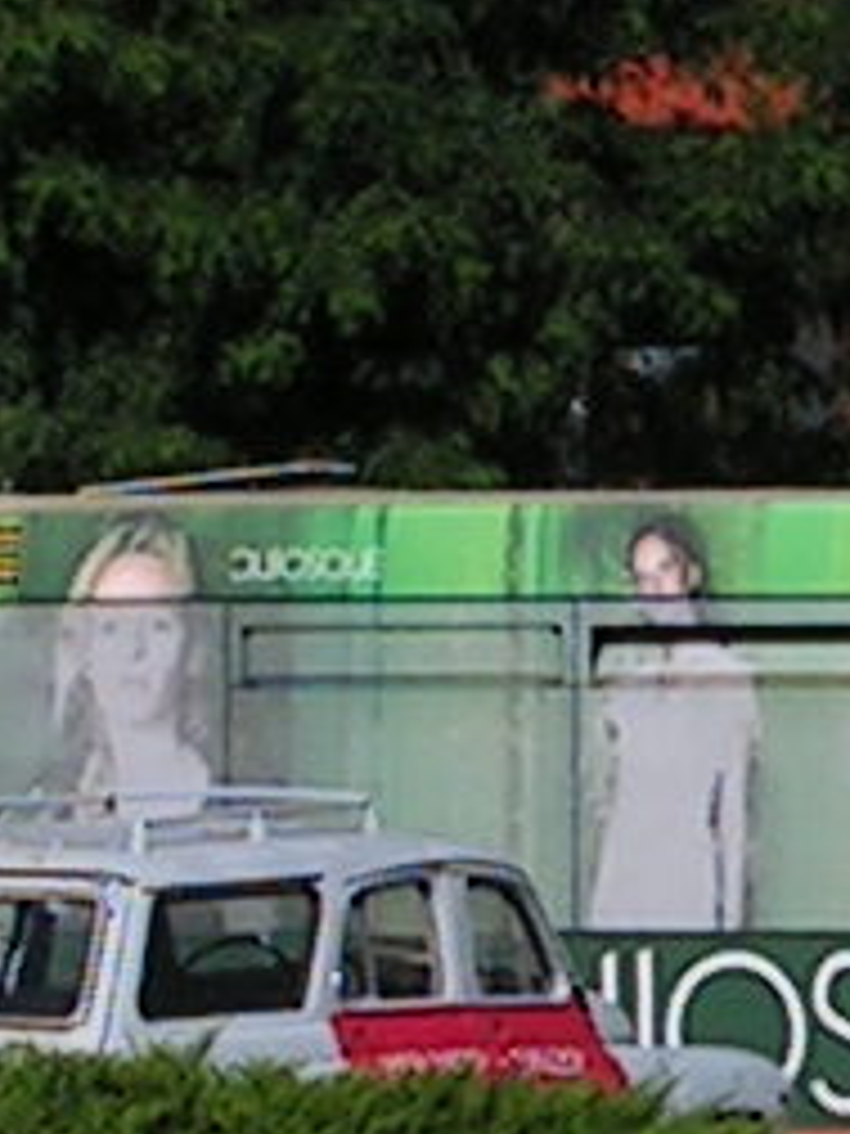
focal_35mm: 552
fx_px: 18073
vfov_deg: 3.6
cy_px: 720
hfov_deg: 2.7
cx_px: 1862
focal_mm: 11.4
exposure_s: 1/800
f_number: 4.8
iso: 64
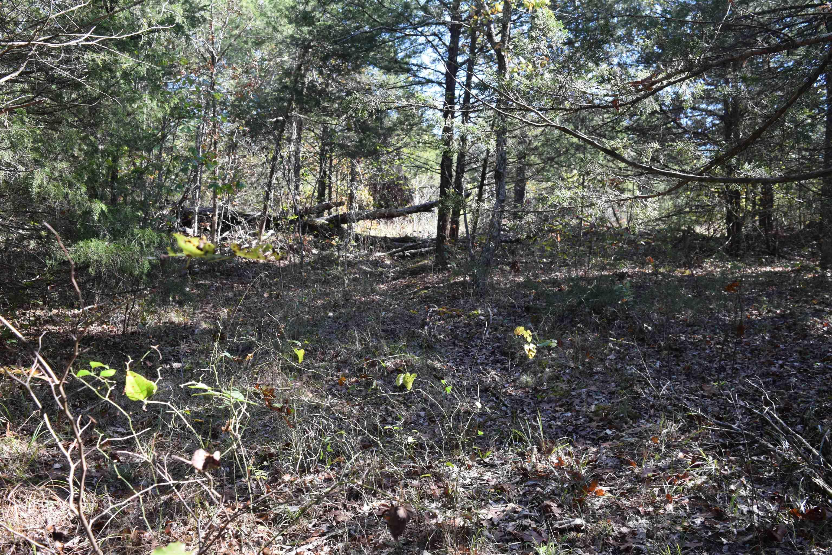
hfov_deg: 57.2
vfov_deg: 40.0
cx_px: 416
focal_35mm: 33
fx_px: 763
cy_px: 278
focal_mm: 22
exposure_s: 1/160
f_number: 6.3
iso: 400
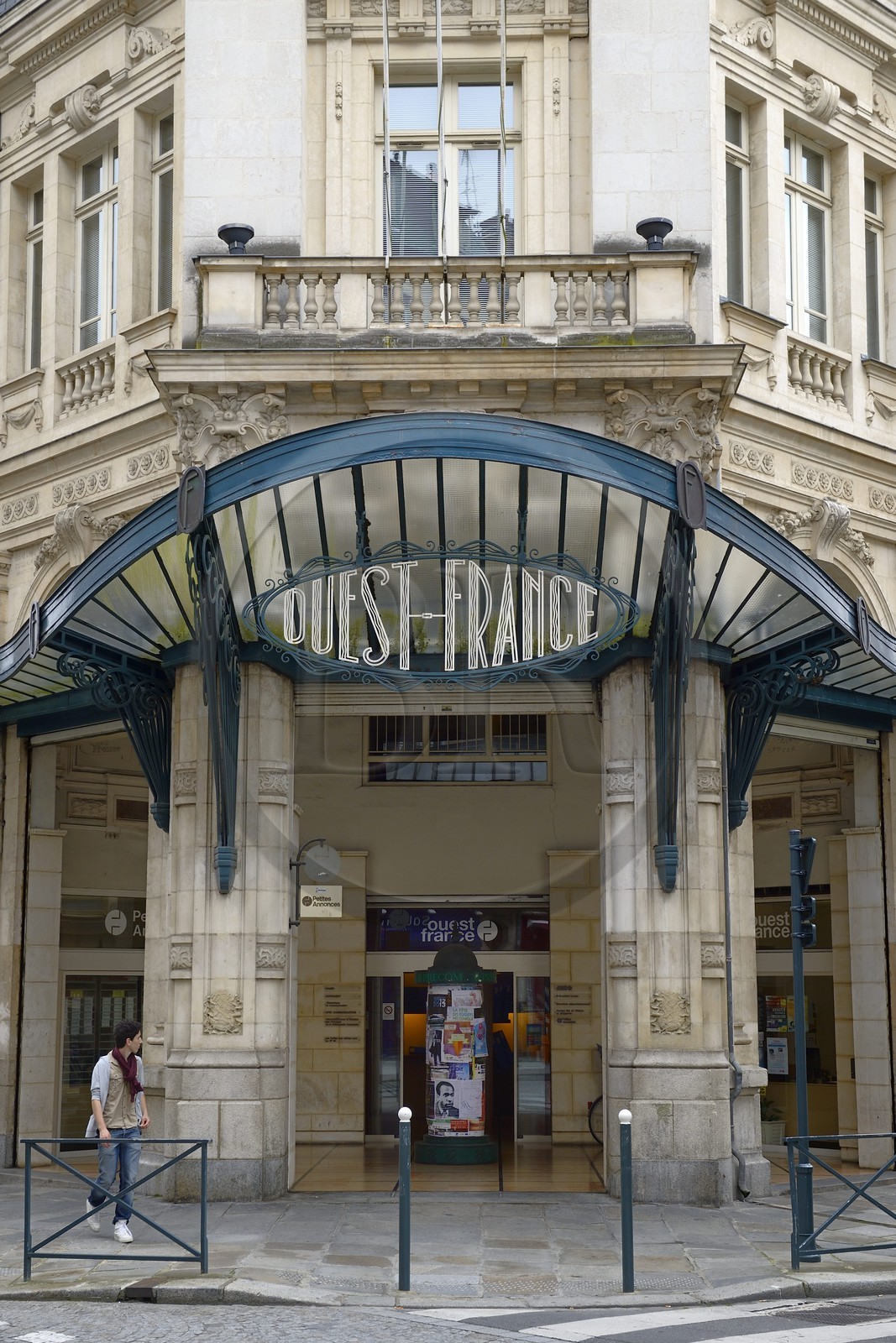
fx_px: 1791
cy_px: 672
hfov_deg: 28.1
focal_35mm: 48
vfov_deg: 41.1
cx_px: 448
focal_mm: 48
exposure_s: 1/250
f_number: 7.1
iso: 200
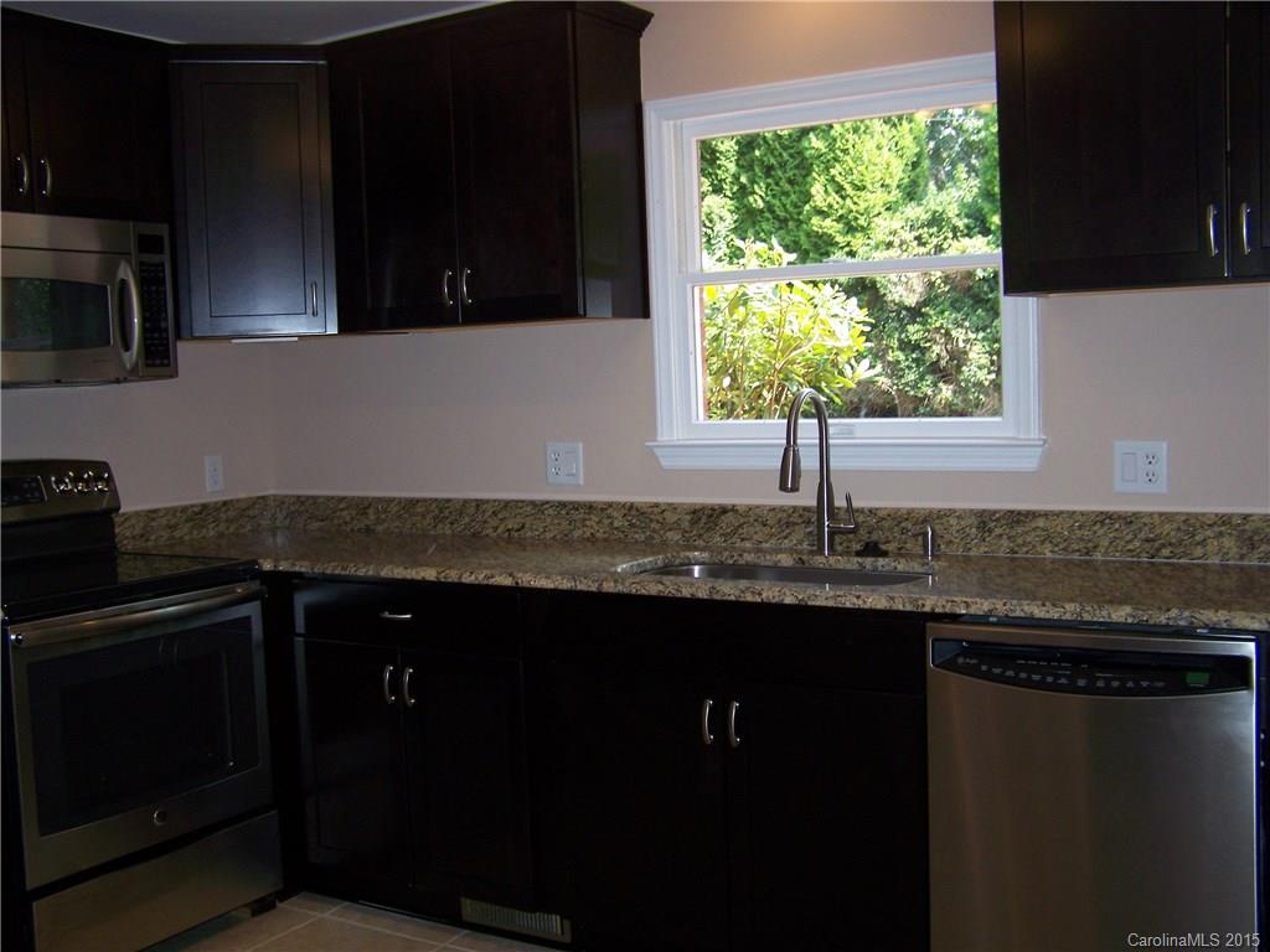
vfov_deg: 37.7
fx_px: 1394
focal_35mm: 38
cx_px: 635
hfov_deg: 49.0
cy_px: 476
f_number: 2.8
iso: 80
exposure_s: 1/60
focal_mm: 6.3
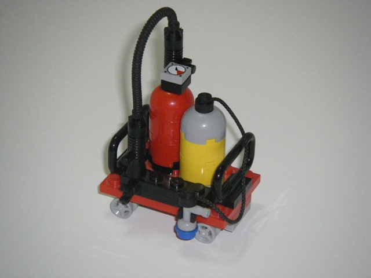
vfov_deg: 10.1
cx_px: 186
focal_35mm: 147
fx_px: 1575
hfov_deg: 13.4
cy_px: 139
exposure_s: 1/125
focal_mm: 24.2
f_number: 4.3
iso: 640
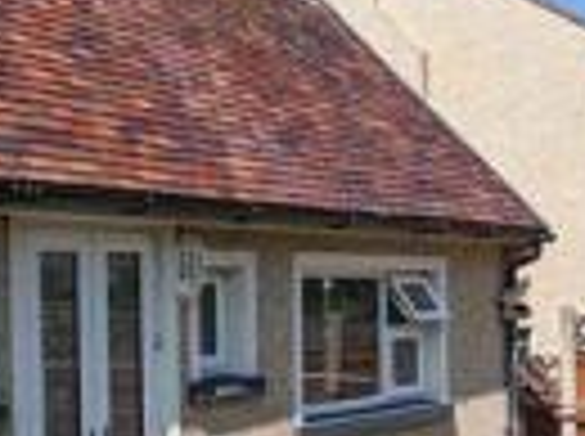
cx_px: -56
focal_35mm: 72
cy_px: 344
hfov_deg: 25.2
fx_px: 1215
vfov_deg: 20.2
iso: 35
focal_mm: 2.22
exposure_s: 1/1524
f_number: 2.2
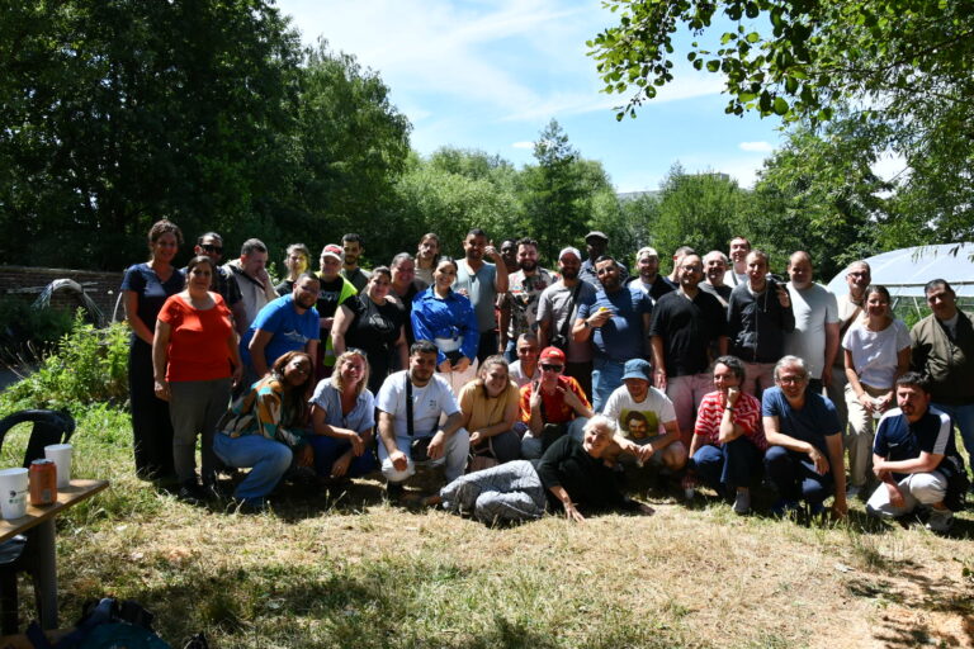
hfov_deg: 61.9
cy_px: 324
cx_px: 487
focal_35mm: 30
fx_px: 812
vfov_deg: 43.6
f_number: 14
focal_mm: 20
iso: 1000
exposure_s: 1/800
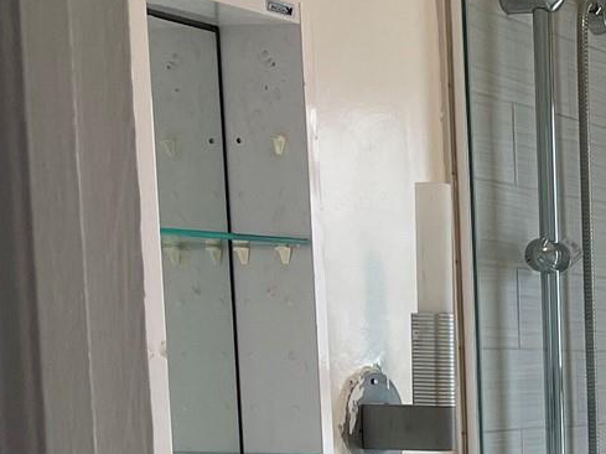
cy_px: 638
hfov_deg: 15.9
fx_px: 1907
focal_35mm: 109
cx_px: 1014
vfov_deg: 13.0
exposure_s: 1/143
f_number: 1.6
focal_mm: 4.2
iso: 32
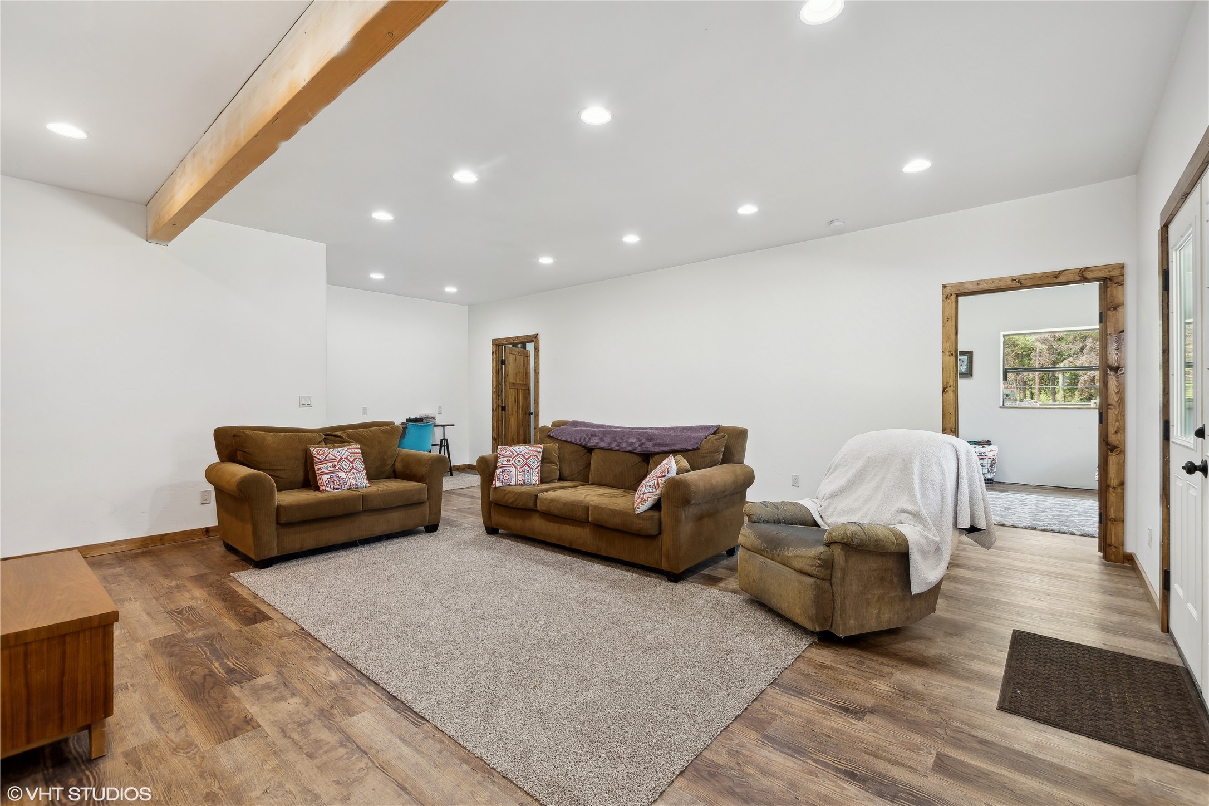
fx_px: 504
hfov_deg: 100.4
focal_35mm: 15
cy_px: 403
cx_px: 604
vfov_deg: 77.3
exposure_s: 1/6
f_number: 6.3
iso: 100
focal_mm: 10
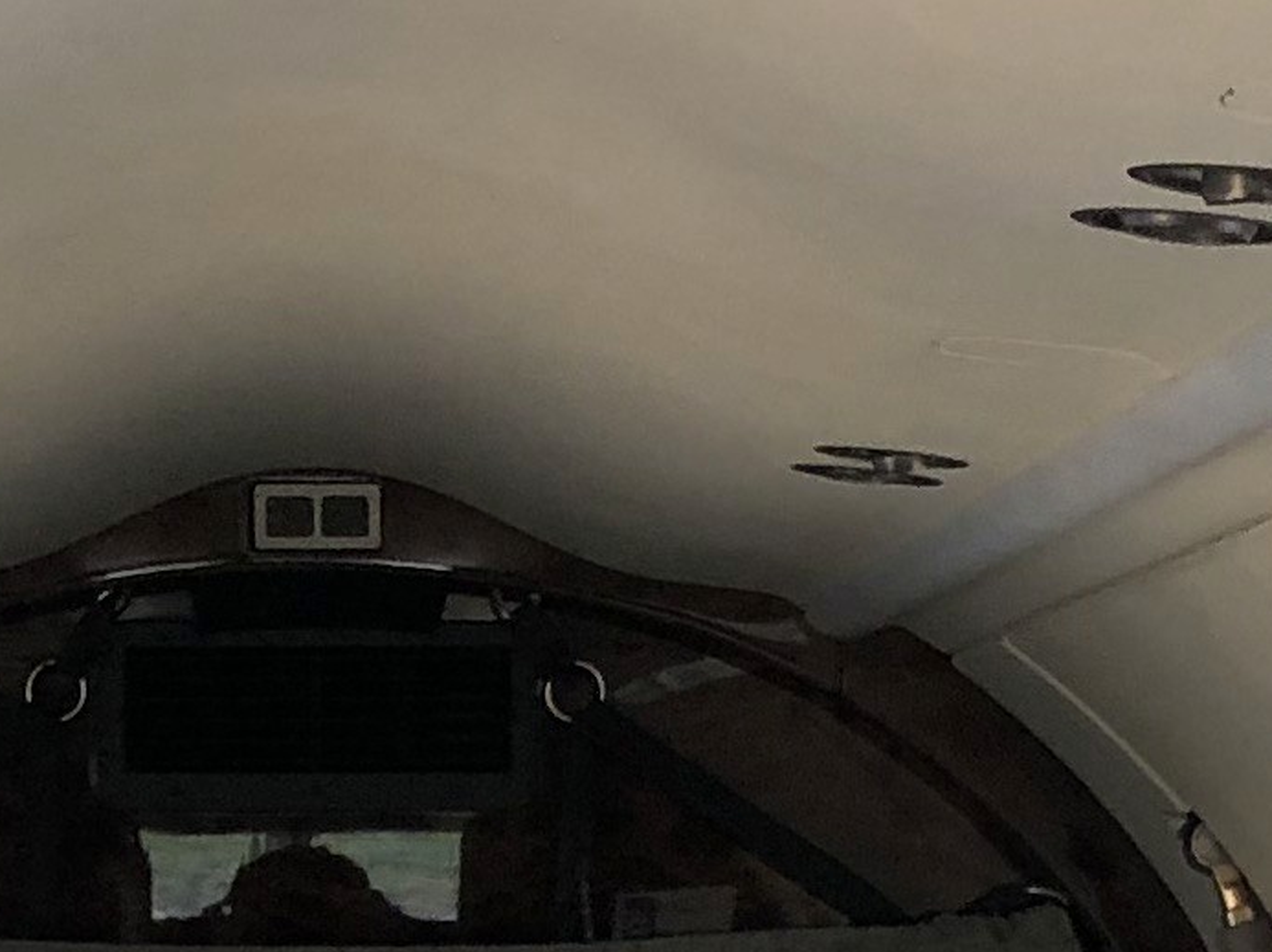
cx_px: 444
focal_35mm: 163
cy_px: 1950
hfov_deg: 12.1
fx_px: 5986
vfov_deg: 8.6
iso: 25
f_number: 1.8
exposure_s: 1/40
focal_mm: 3.99
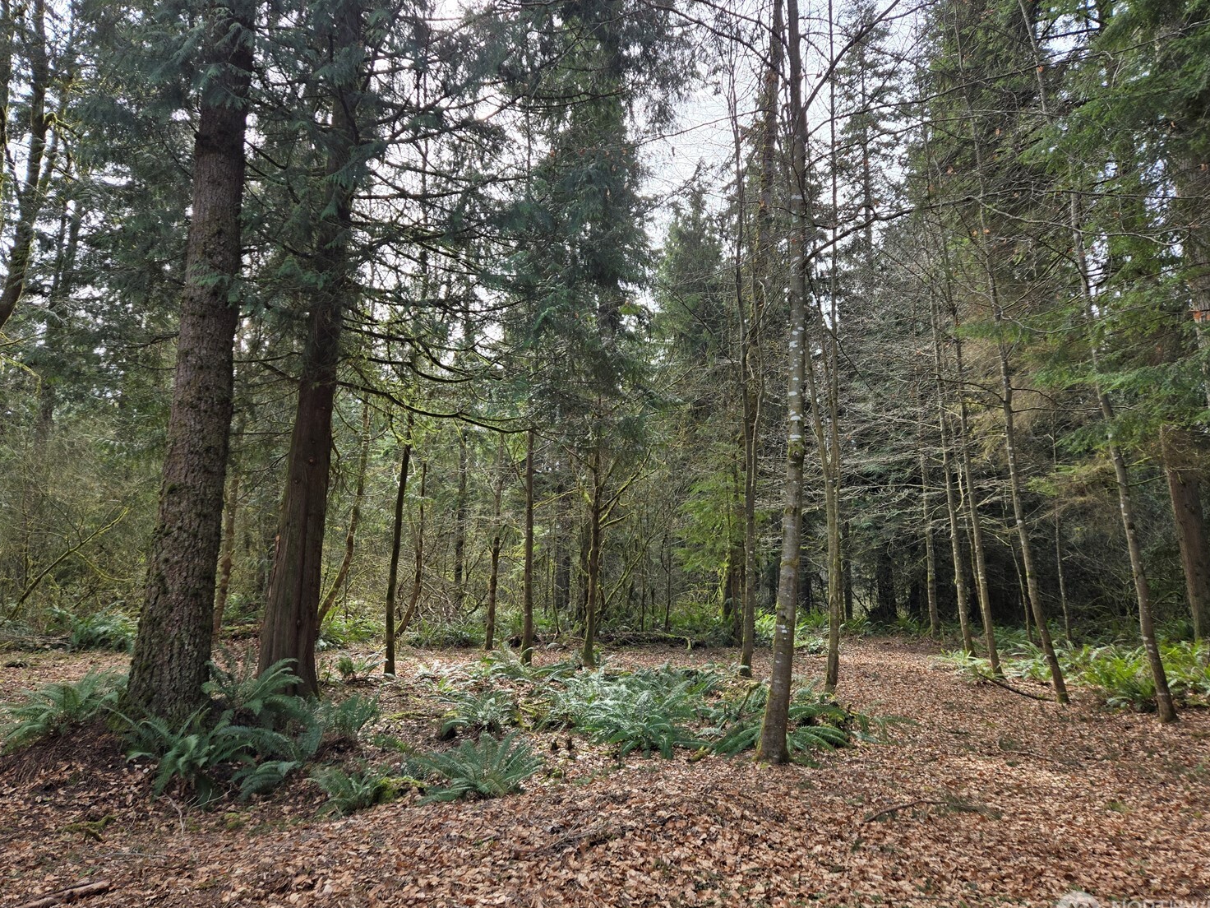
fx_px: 874
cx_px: 612
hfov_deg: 69.4
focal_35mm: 25
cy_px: 453
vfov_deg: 54.9
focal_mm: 5.4
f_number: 1.8
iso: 25
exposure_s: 1/590
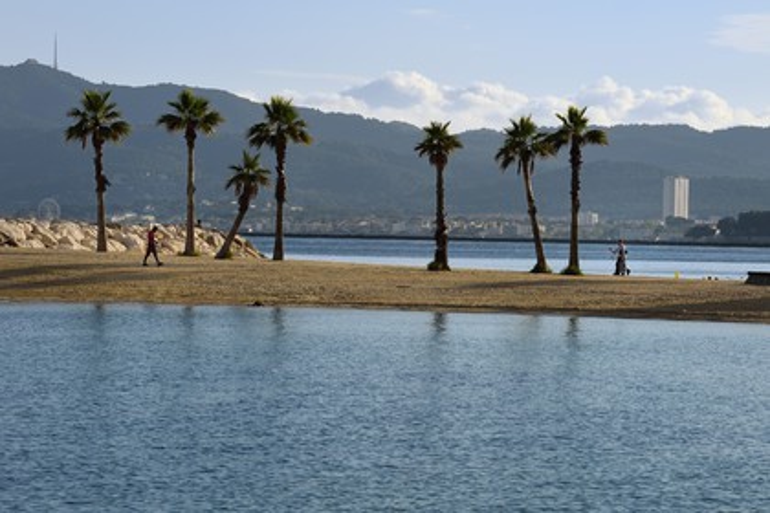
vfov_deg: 6.9
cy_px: 256
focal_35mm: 200
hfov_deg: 10.3
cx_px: 385
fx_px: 4277
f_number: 13
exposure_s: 1/320
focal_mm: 200
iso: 200
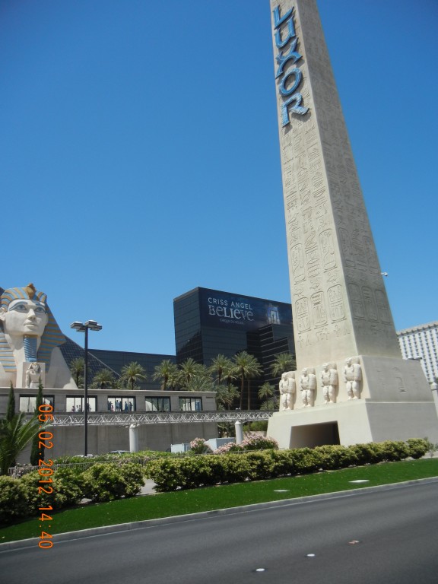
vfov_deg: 60.0
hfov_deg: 46.8
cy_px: 292
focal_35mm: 30
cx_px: 219
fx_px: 506
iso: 160
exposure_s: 1/497
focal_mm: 5.4
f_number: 7
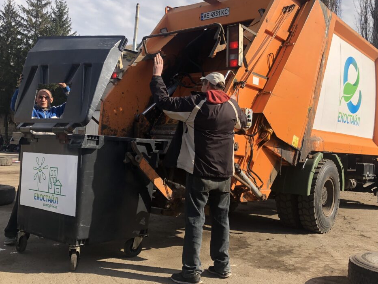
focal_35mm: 36
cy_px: 125
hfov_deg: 51.2
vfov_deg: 39.6
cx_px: 218
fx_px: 393
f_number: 1.8
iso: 20
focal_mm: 3.99
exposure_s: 1/1919
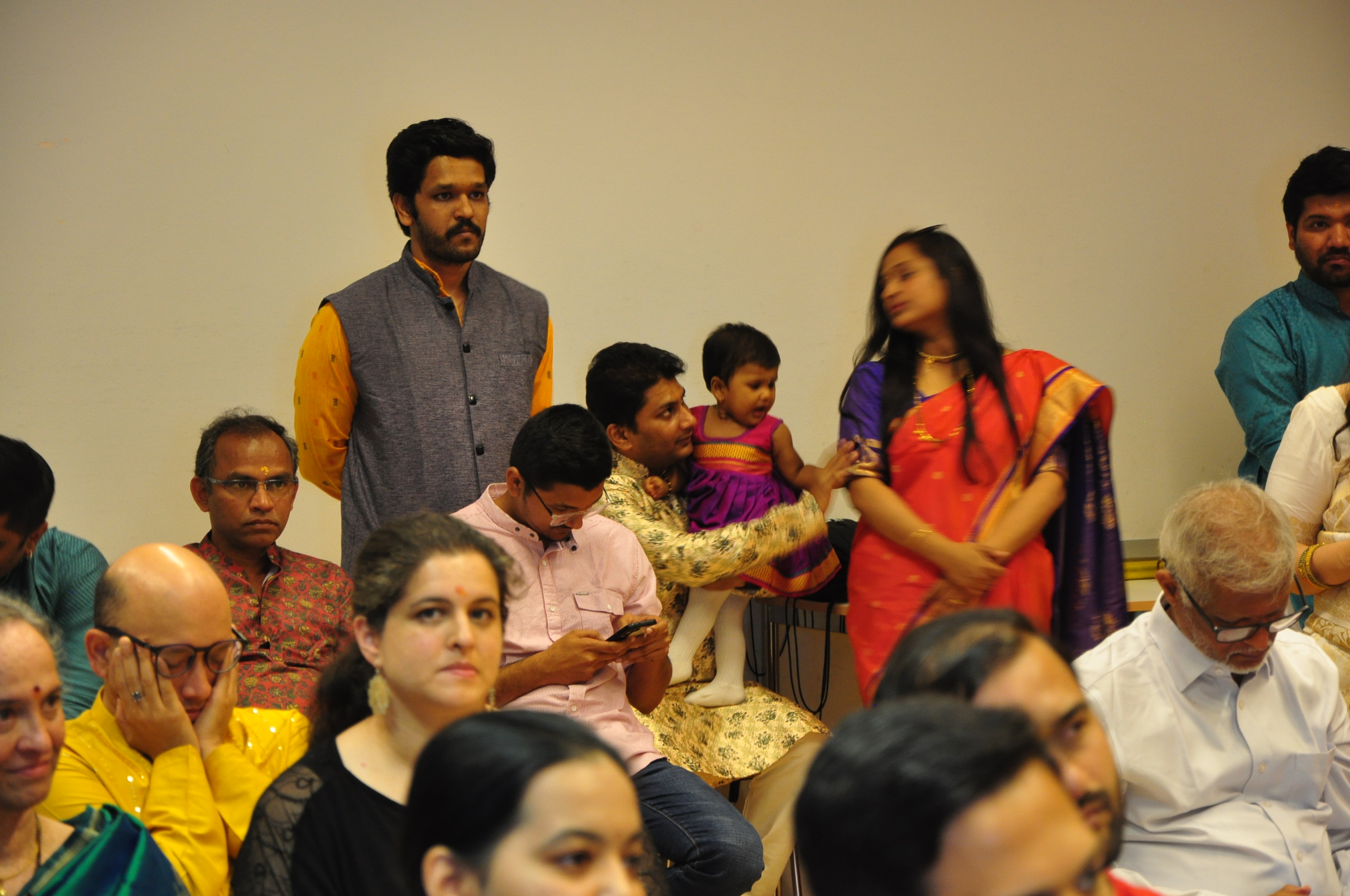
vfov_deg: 9.3
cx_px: 675
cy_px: 448
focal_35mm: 147
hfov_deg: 14.0
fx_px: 5506
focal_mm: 98
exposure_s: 1/13
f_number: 6.3
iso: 800
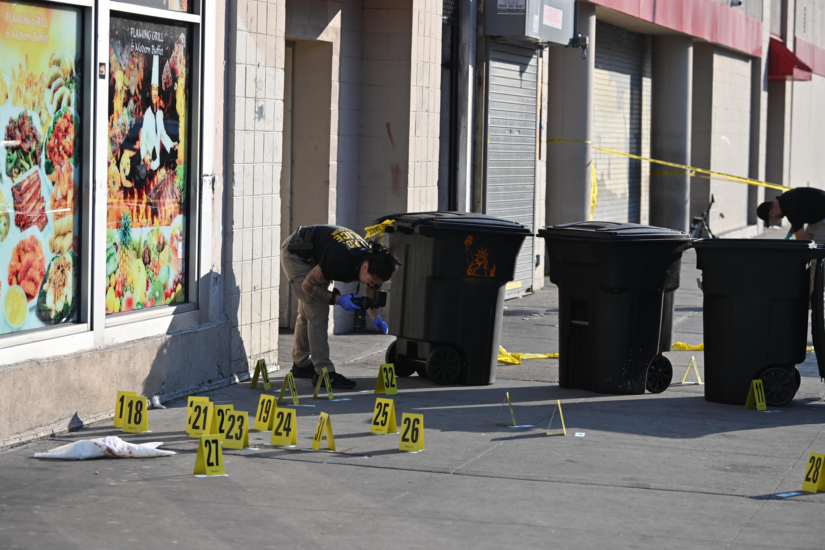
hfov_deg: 19.3
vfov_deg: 12.9
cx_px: 417
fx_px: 2429
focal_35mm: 106
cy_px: 271
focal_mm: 102
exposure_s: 1/2000
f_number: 4
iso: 220
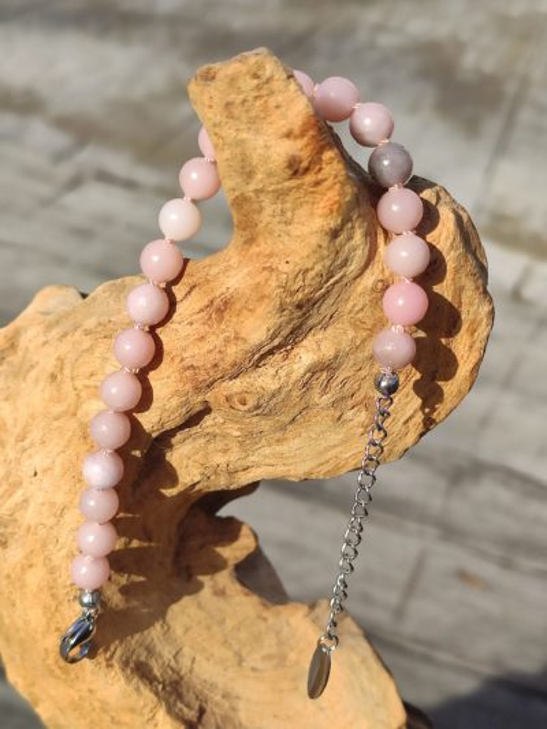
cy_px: 364
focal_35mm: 26
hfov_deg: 53.1
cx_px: 274
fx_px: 548
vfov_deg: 67.3
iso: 112
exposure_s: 1/936
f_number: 1.75
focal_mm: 4.77
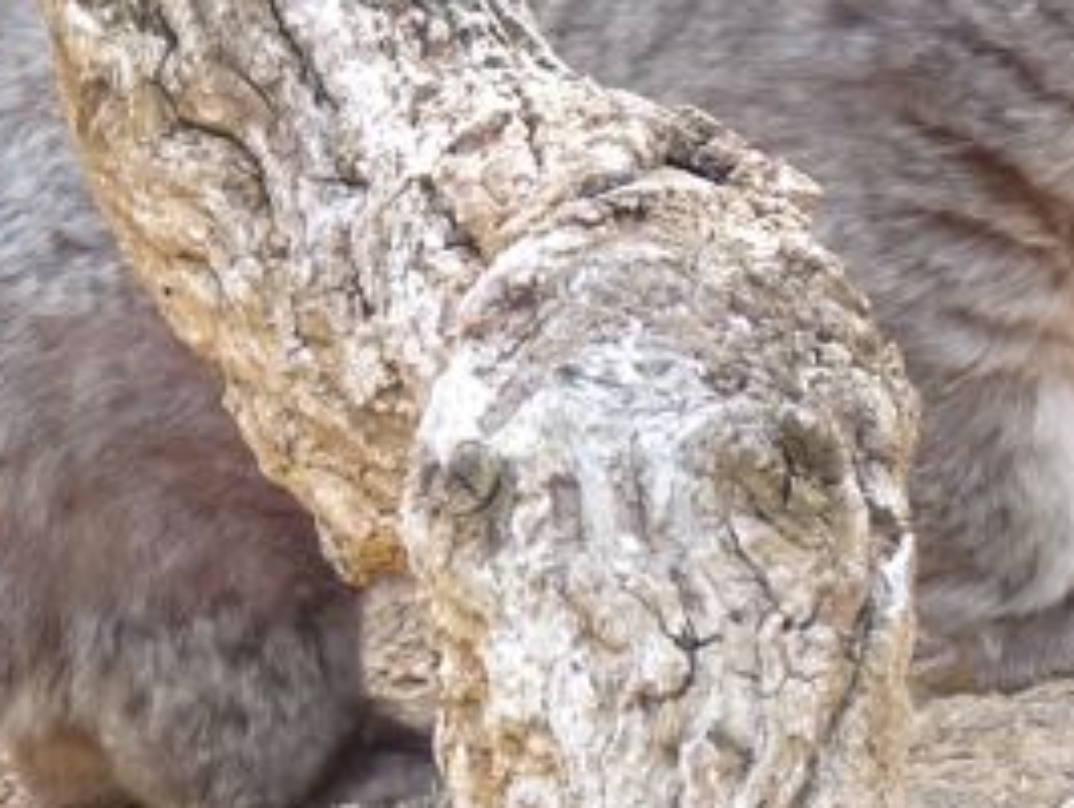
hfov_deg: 4.5
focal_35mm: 440
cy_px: 57
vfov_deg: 3.4
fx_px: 13664
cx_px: 973
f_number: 3.6
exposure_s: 1/125
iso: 200
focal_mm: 23
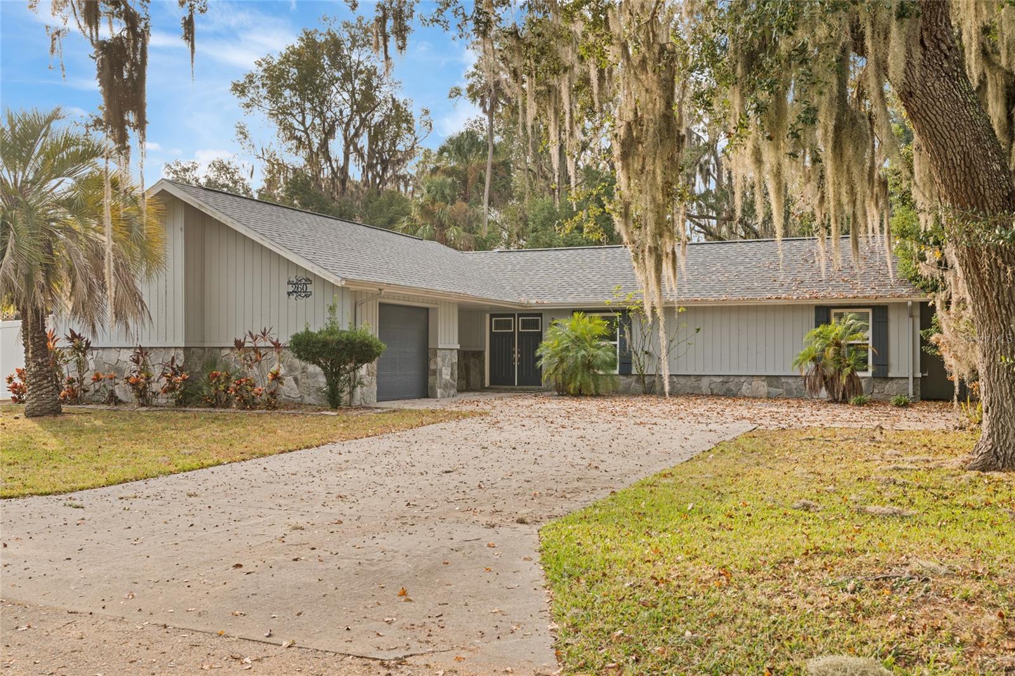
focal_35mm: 35
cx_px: 508
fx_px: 987
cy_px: 338
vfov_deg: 37.8
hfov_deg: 54.4
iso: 250
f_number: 6.3
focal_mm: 35
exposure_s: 1/60
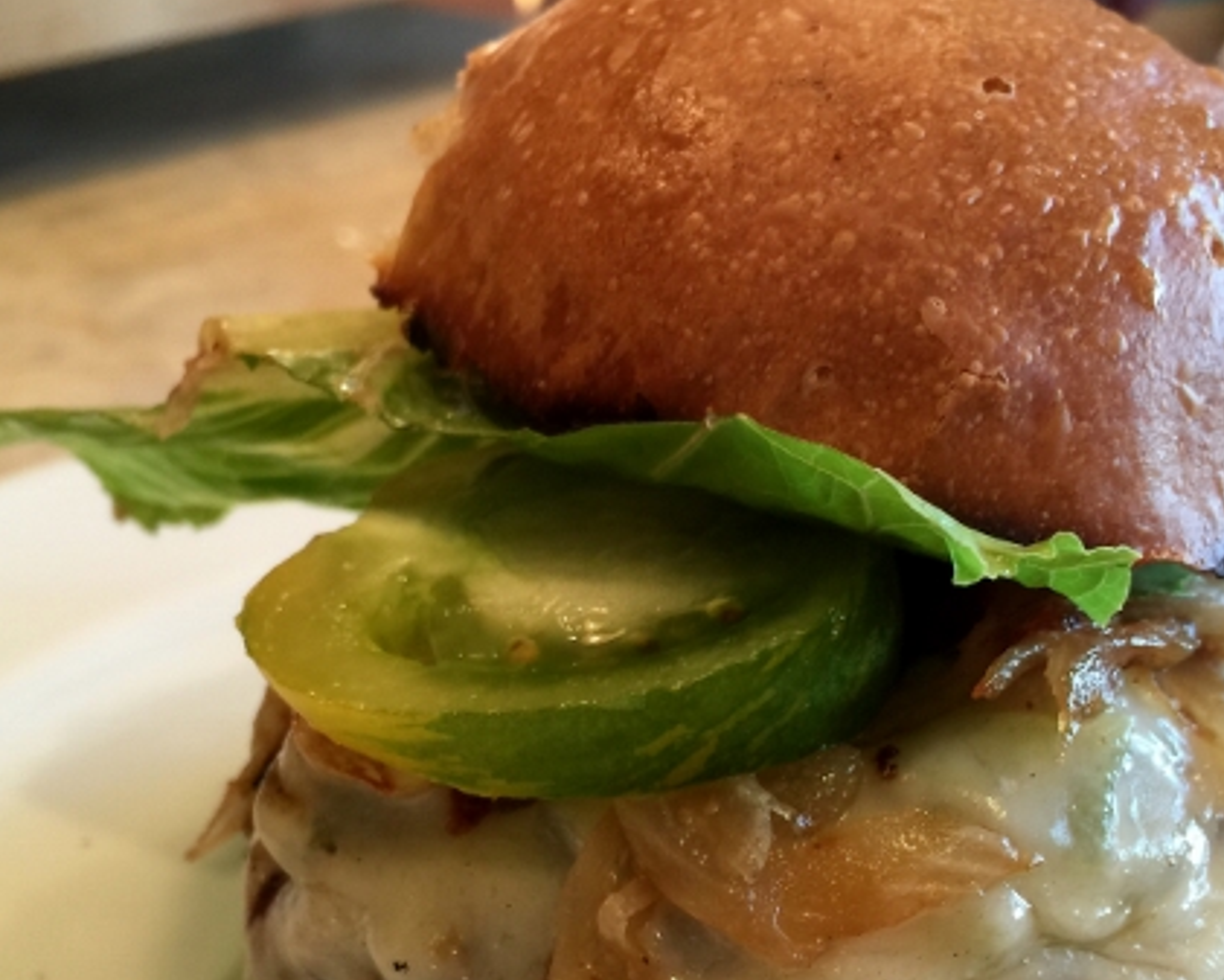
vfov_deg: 34.6
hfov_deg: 42.6
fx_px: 1558
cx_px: 765
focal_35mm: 43
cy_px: 651
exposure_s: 1/15
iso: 32
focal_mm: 4.15
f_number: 2.2
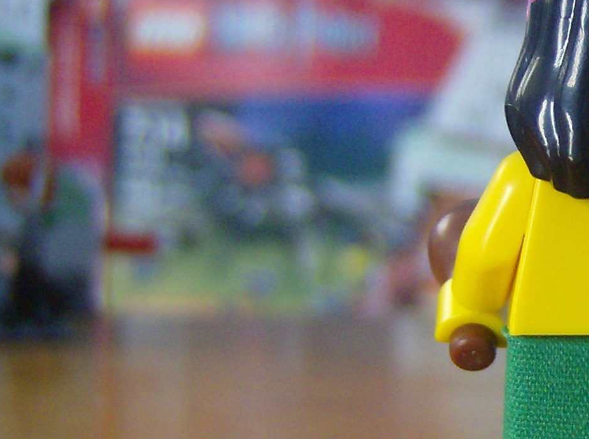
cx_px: 642
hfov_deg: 18.9
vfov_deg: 14.7
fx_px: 1698
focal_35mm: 100
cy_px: 179
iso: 200
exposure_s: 1/13.4
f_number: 2.8
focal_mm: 6
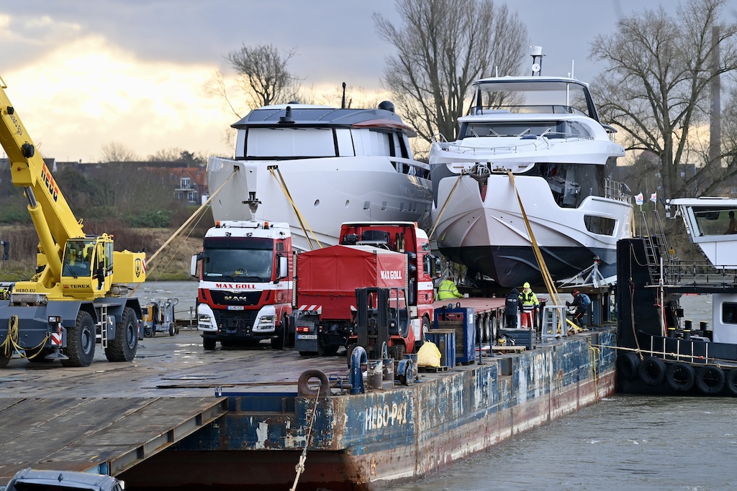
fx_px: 4095
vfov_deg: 6.9
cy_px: 246
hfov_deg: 10.3
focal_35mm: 200
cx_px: 368
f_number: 4.5
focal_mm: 200
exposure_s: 1/100
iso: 125
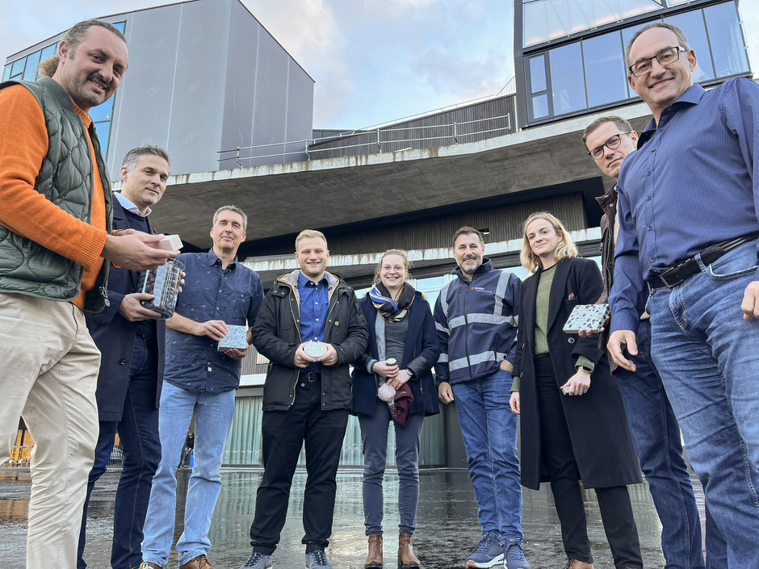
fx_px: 570
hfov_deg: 67.3
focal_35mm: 26
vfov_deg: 53.1
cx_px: 380
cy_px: 284
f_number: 1.6
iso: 64
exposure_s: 1/121
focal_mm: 5.1
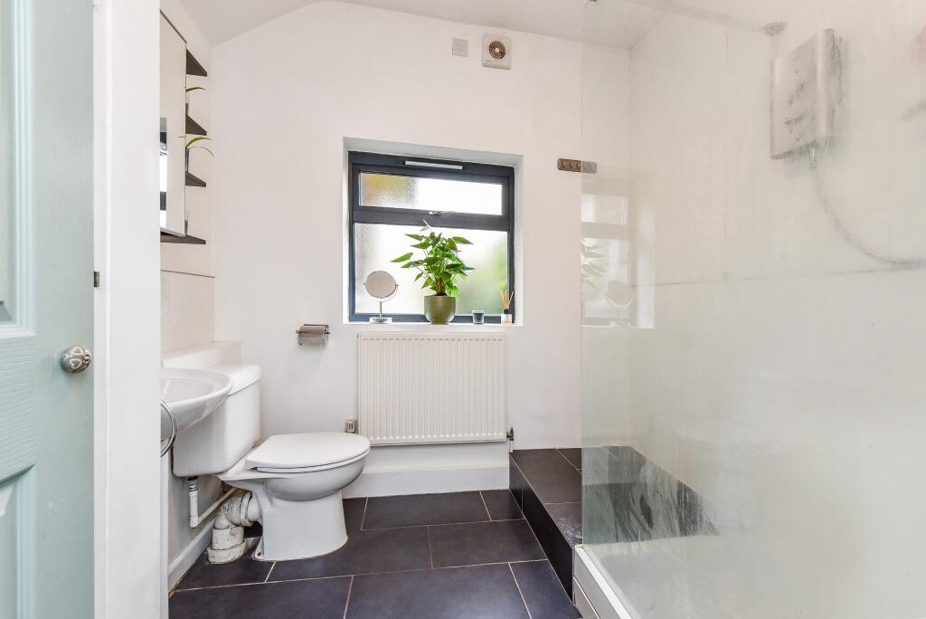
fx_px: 360
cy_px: 310
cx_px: 463
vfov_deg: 81.3
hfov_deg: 104.2
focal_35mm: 14
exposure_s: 1/20
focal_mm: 14
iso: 640
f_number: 9
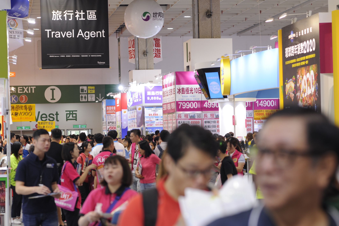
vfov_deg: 13.0
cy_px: 113
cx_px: 170
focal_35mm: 105
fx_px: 988
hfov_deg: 19.5
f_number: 4
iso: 1000
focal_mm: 105
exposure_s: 1/125
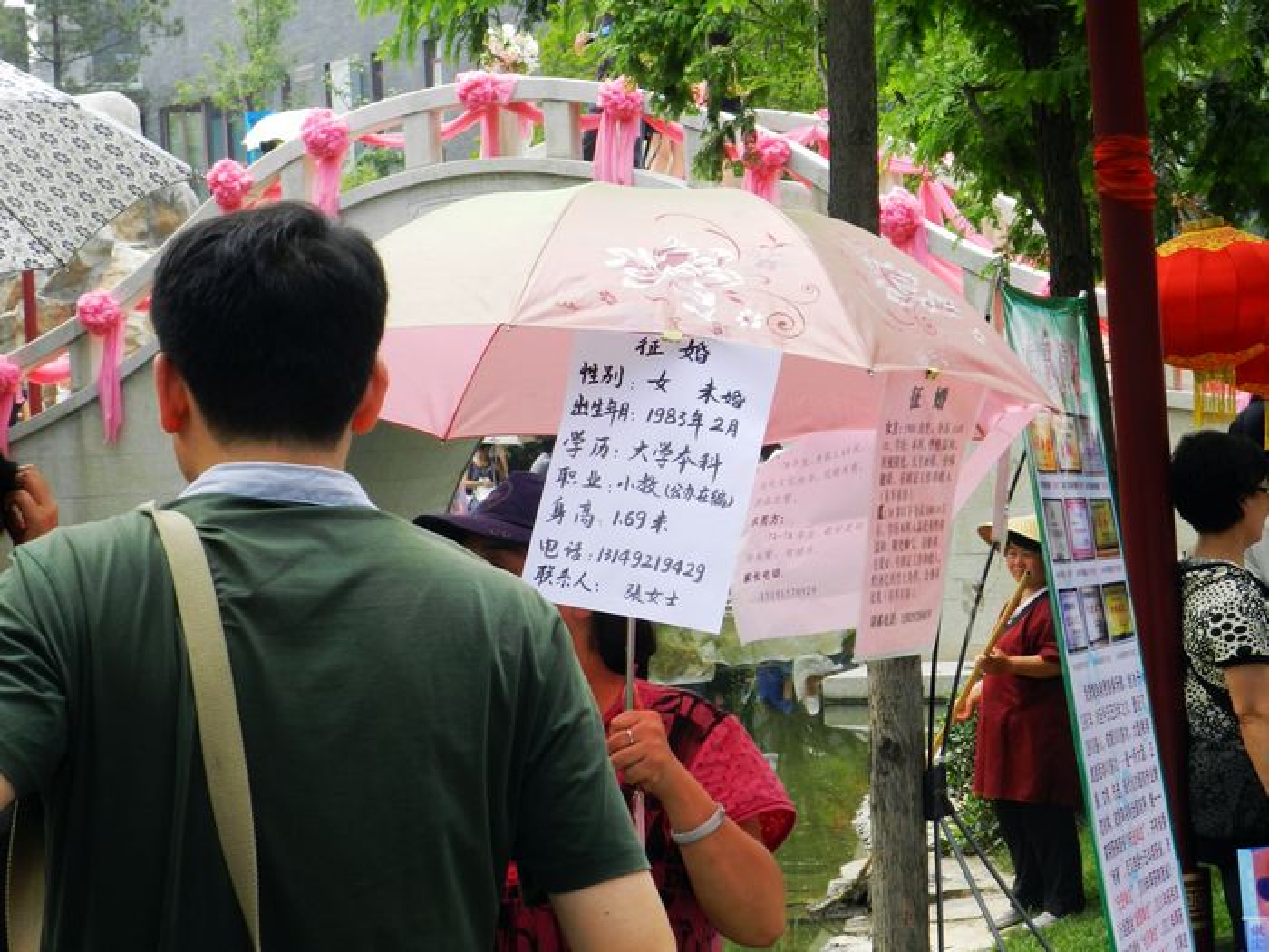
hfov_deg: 23.3
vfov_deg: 17.6
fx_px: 3079
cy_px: 476
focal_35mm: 84
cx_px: 634
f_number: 5.6
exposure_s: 1/200
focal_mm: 14.9
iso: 160
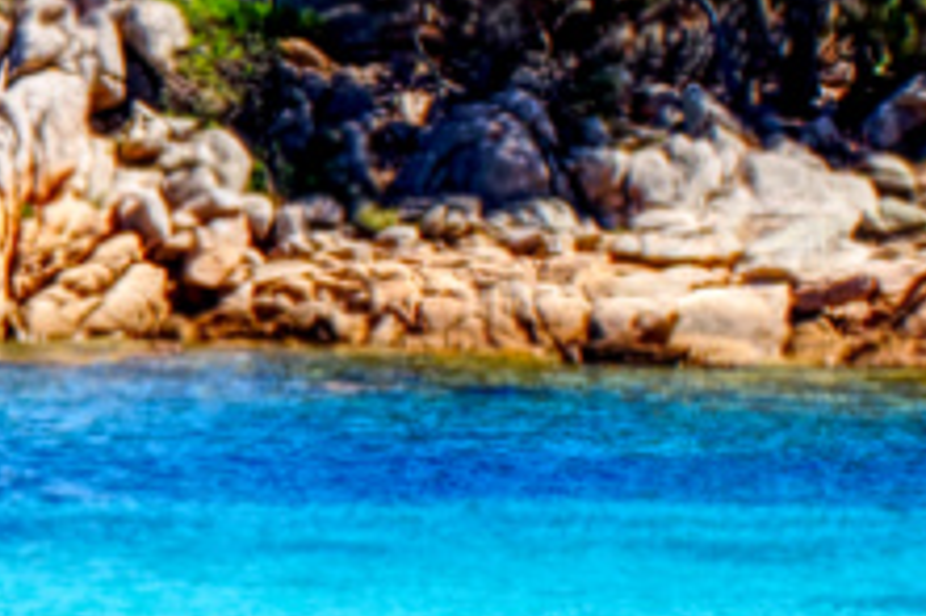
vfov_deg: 3.9
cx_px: -1257
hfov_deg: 5.6
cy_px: 134
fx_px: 9073
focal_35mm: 353
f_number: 16
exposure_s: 1/80
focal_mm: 42.9
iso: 100
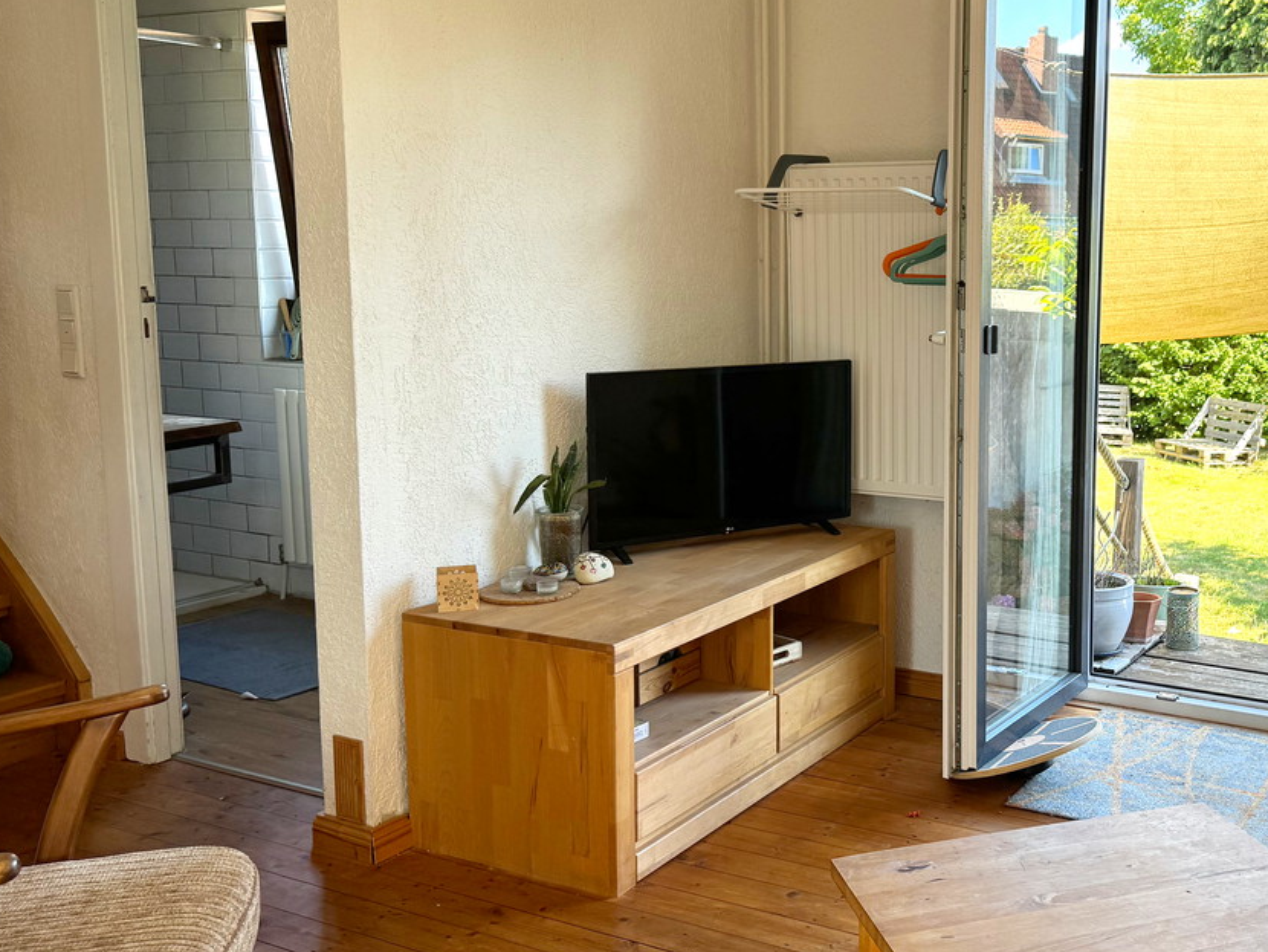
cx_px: 930
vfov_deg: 38.6
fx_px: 1356
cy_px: 419
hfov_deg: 48.4
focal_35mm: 37
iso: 80
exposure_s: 1/305
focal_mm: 6.76
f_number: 1.78
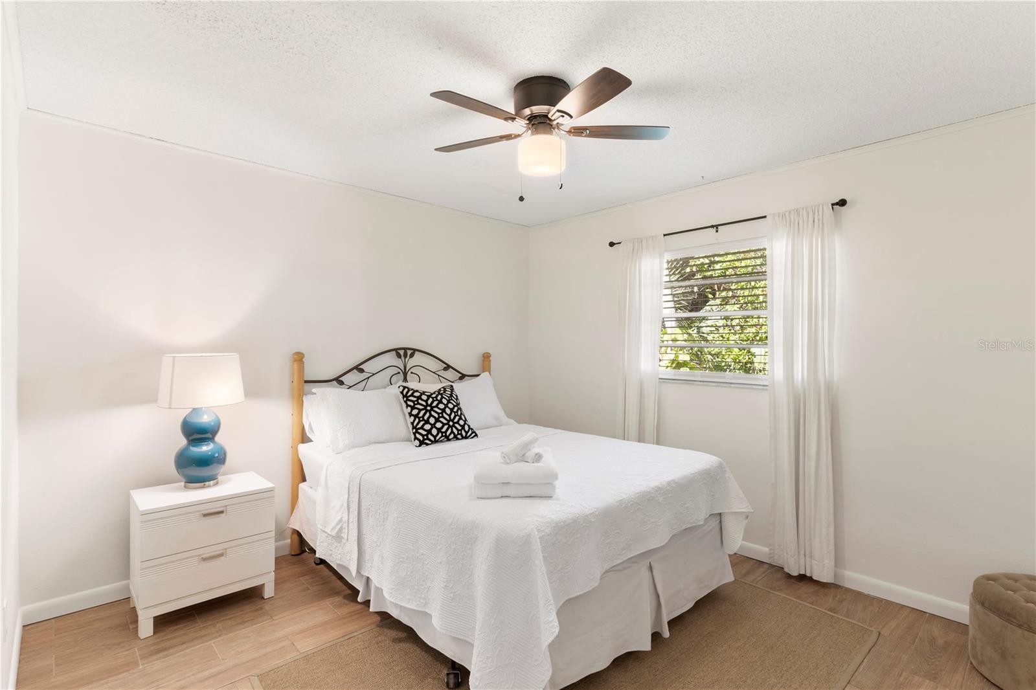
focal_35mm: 17
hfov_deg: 93.3
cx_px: 518
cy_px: 345
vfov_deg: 70.4
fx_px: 489
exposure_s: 1.3
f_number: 13
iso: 400
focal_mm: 17
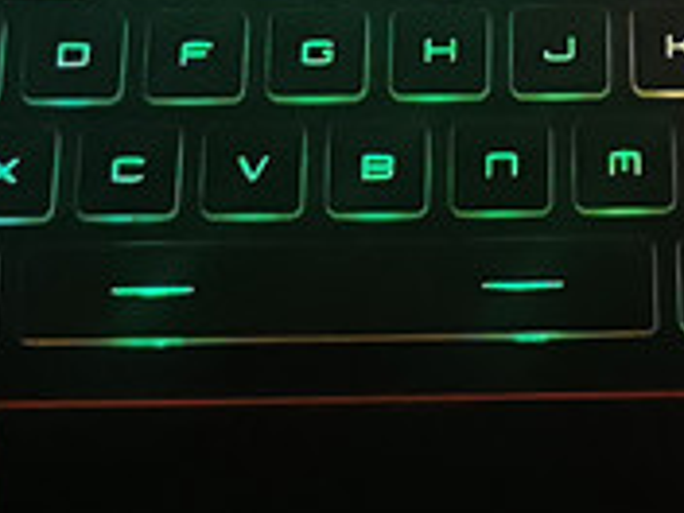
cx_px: 682
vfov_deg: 8.7
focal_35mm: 164
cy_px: -393
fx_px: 3241
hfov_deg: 11.9
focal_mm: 5.56
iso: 400
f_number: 1.6
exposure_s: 1/120
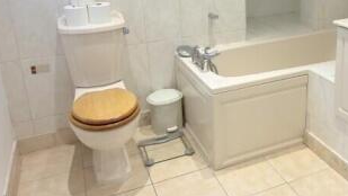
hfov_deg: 47.7
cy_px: 47
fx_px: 378
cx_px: 258
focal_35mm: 41
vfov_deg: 28.6
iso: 50
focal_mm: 2.22
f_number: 2.2
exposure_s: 1/33
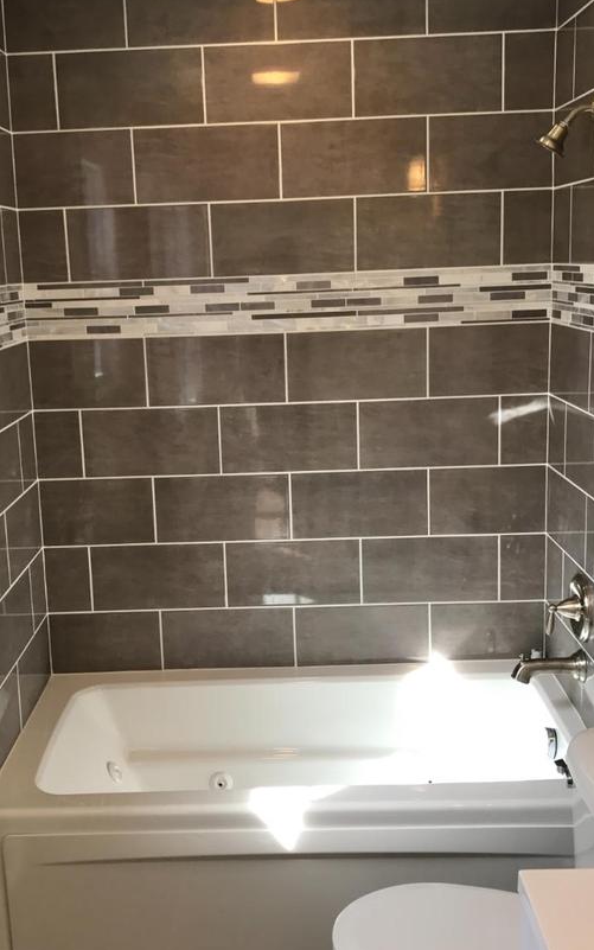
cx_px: 251
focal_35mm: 40
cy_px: 477
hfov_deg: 32.0
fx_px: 1036
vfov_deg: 49.3
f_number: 1.8
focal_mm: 3.99
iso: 25
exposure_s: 1/60
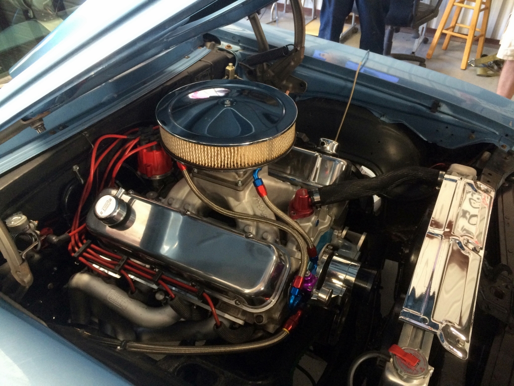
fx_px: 431
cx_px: 257
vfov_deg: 48.2
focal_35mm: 29
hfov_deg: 61.7
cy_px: 193
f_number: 2.2
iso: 160
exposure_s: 1/30
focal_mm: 4.15
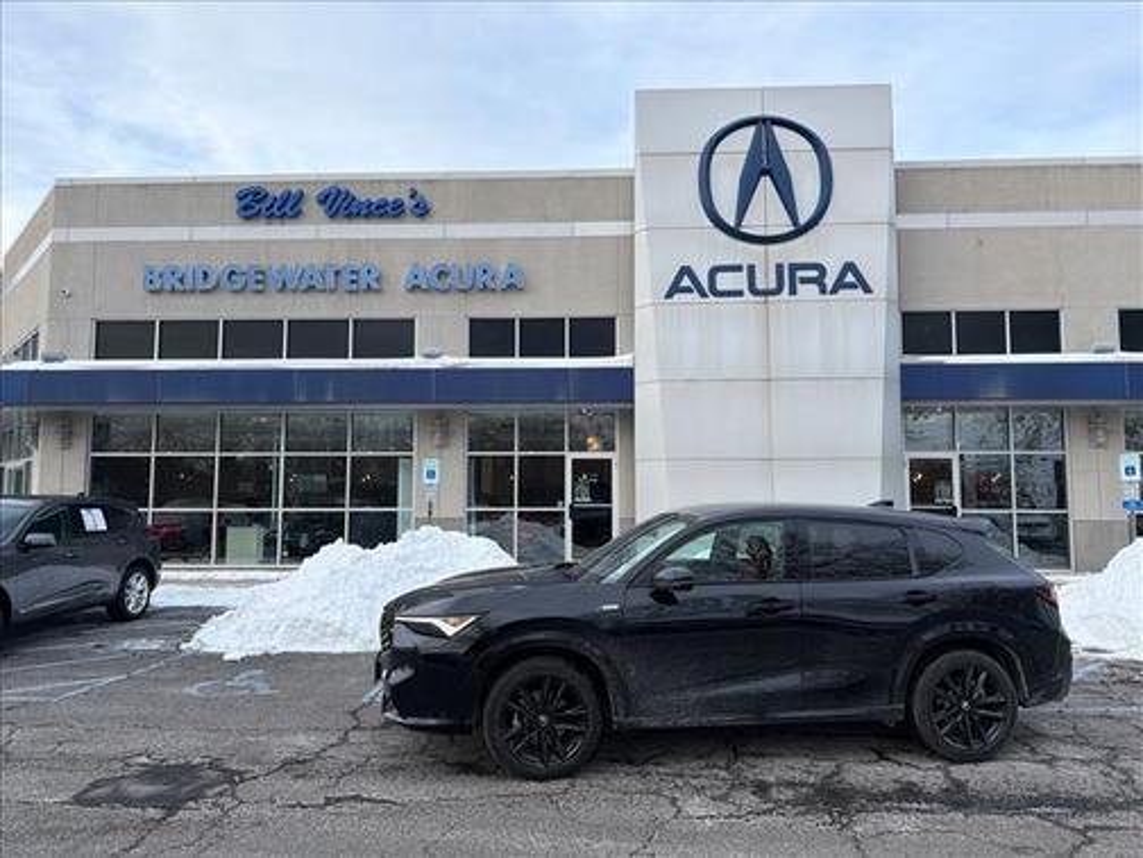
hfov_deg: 71.6
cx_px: 572
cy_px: 429
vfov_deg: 56.8
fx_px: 792
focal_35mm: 24
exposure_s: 1/1211
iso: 80
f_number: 1.78
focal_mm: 6.76
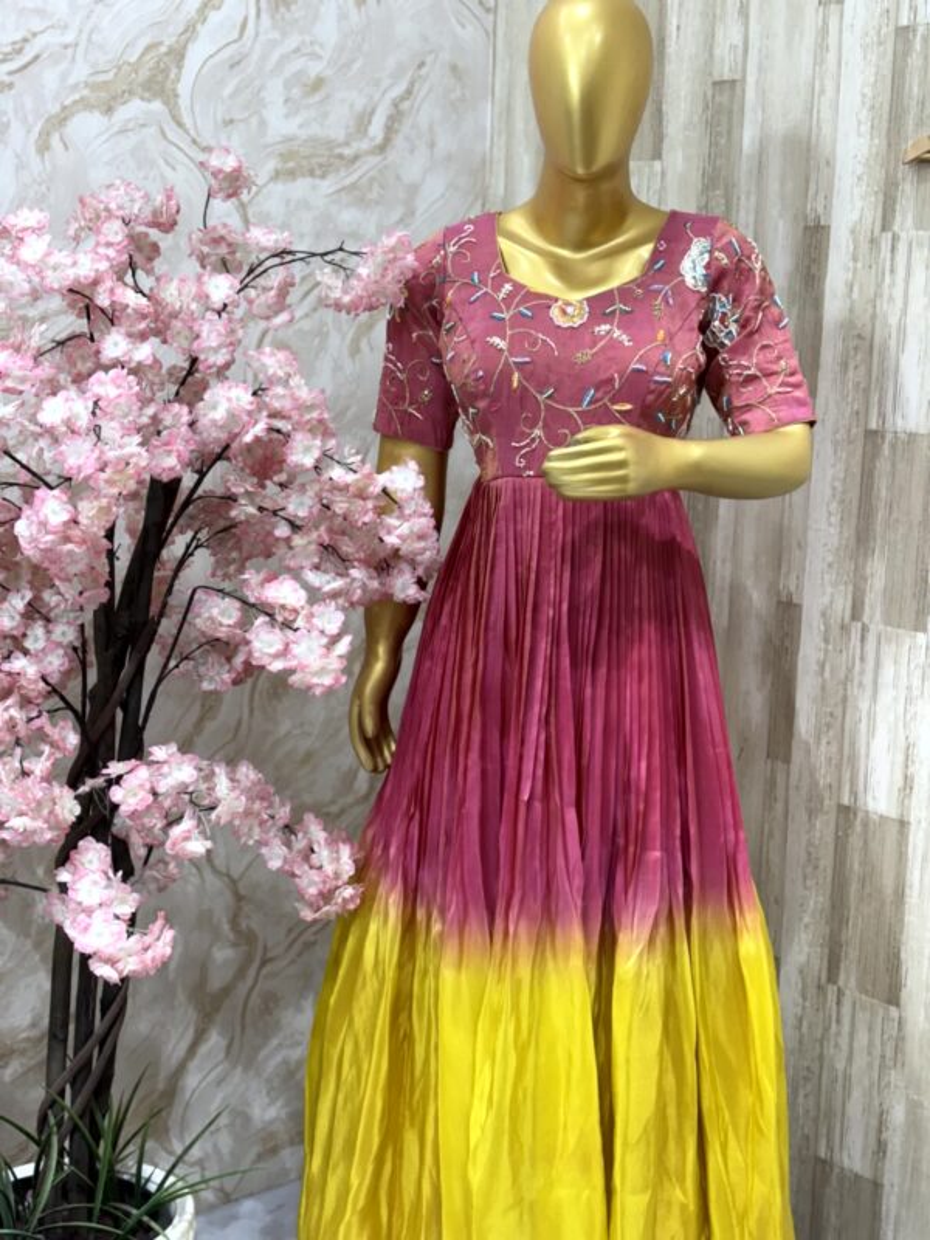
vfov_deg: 36.8
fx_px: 1863
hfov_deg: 28.0
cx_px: 465
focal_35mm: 52
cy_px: 620
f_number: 1.6
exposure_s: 1/50
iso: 40
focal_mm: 5.96
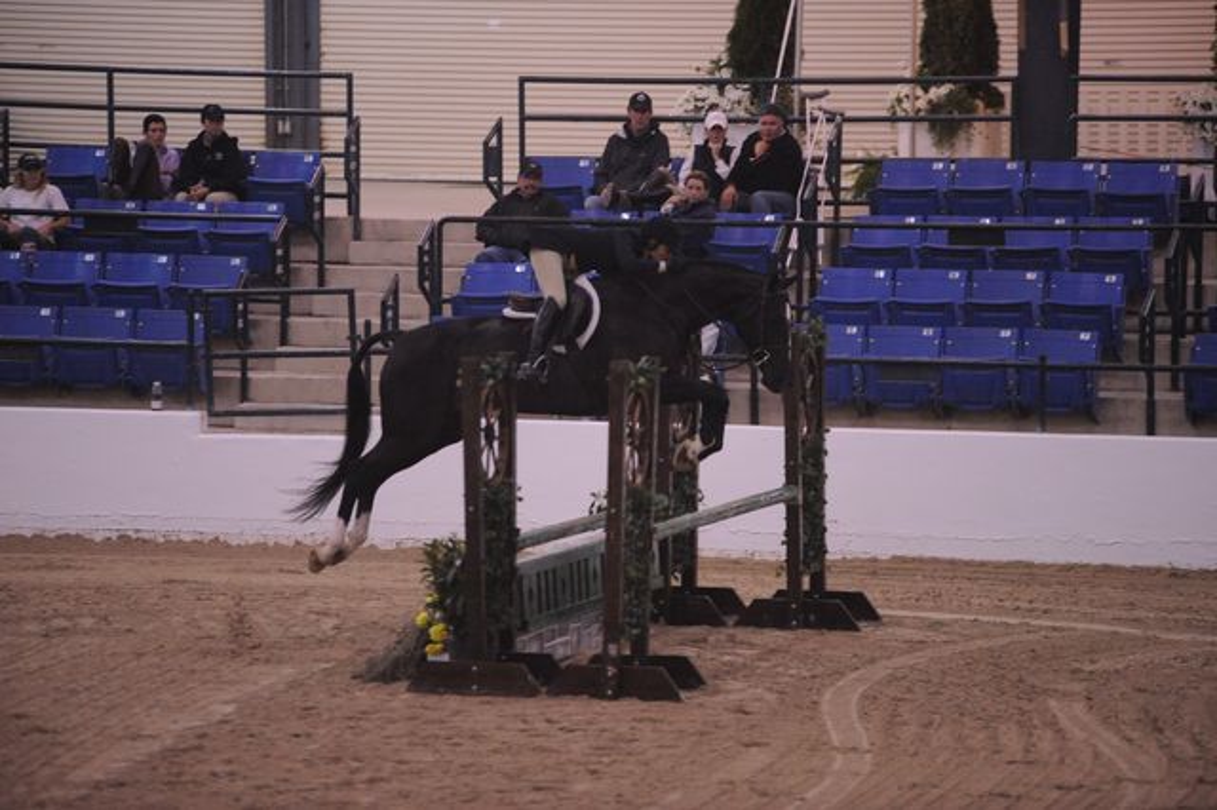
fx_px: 6757
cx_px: 608
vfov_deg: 6.9
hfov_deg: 10.3
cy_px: 405
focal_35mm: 200
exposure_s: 1/400
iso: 5000
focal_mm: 200
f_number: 2.8
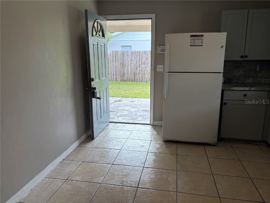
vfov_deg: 53.1
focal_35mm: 26
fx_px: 203
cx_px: 135
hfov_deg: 67.3
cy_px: 102
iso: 80
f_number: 1.6
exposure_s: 1/229
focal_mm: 5.96
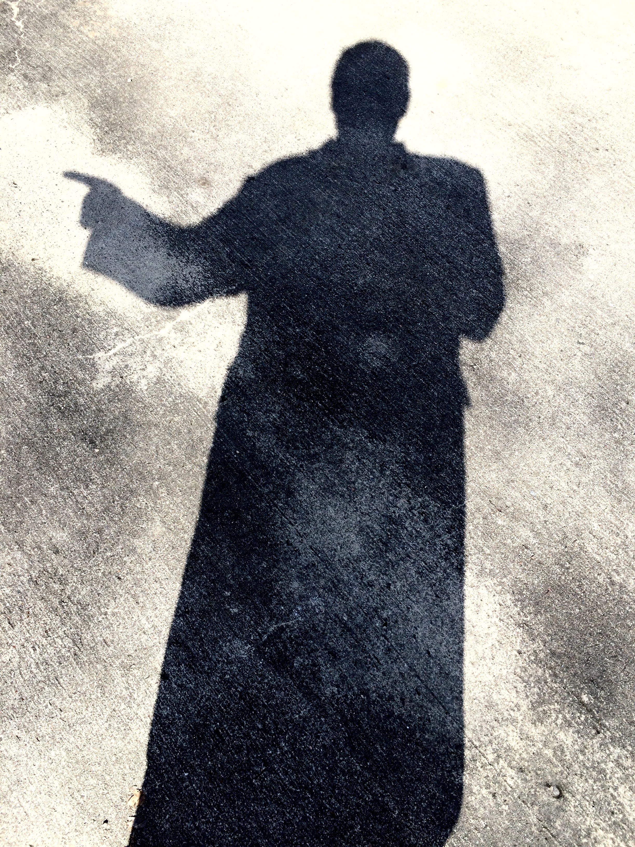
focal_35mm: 29
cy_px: 424
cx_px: 318
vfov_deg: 61.7
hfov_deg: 48.2
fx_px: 709
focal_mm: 4.15
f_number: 2.2
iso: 32
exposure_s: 1/954
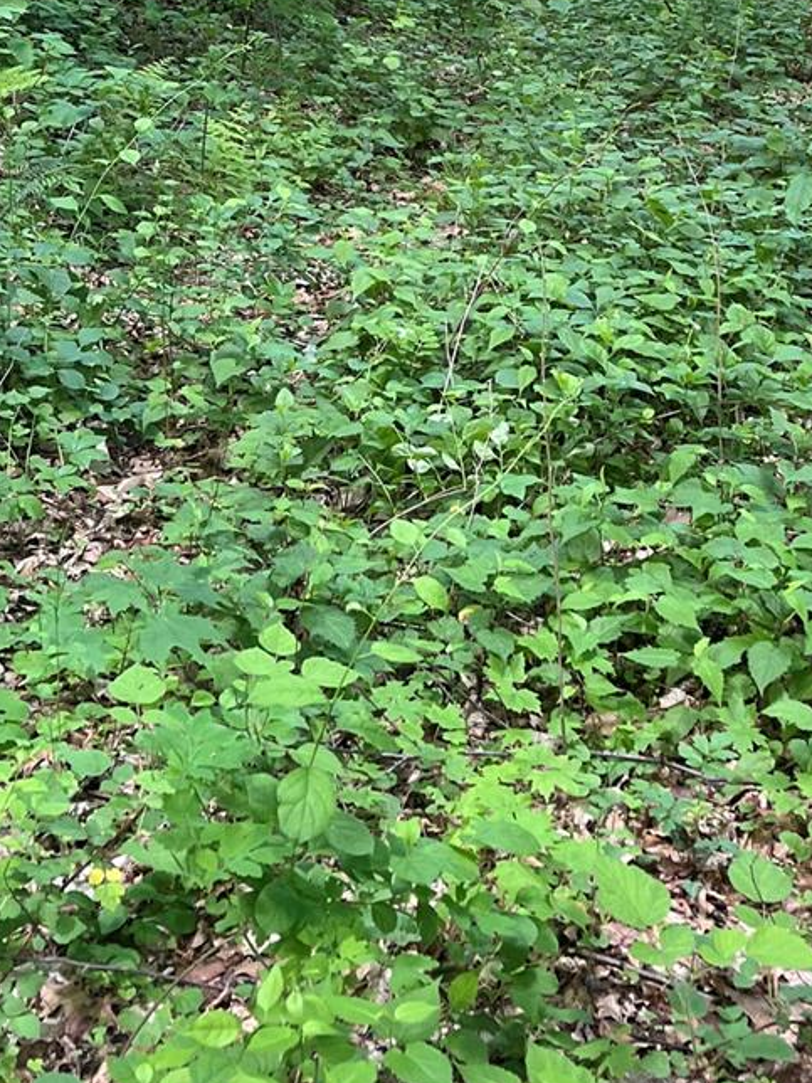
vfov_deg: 30.2
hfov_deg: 23.5
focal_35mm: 62
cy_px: 163
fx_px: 1939
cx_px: 558
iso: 125
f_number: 1.6
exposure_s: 1/103
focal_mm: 5.1
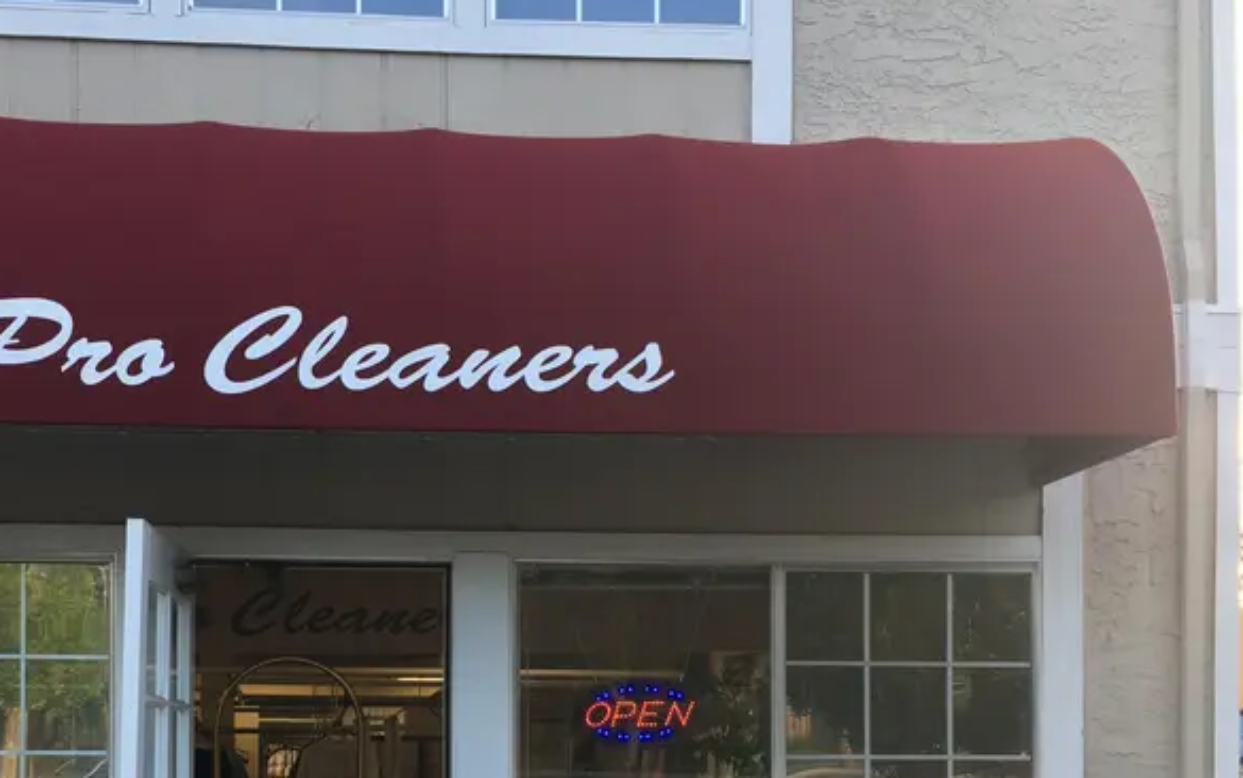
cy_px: 750
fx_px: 1728
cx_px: 407
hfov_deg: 39.1
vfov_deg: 24.4
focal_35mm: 51
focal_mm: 4.15
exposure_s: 1/120
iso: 32
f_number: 2.2
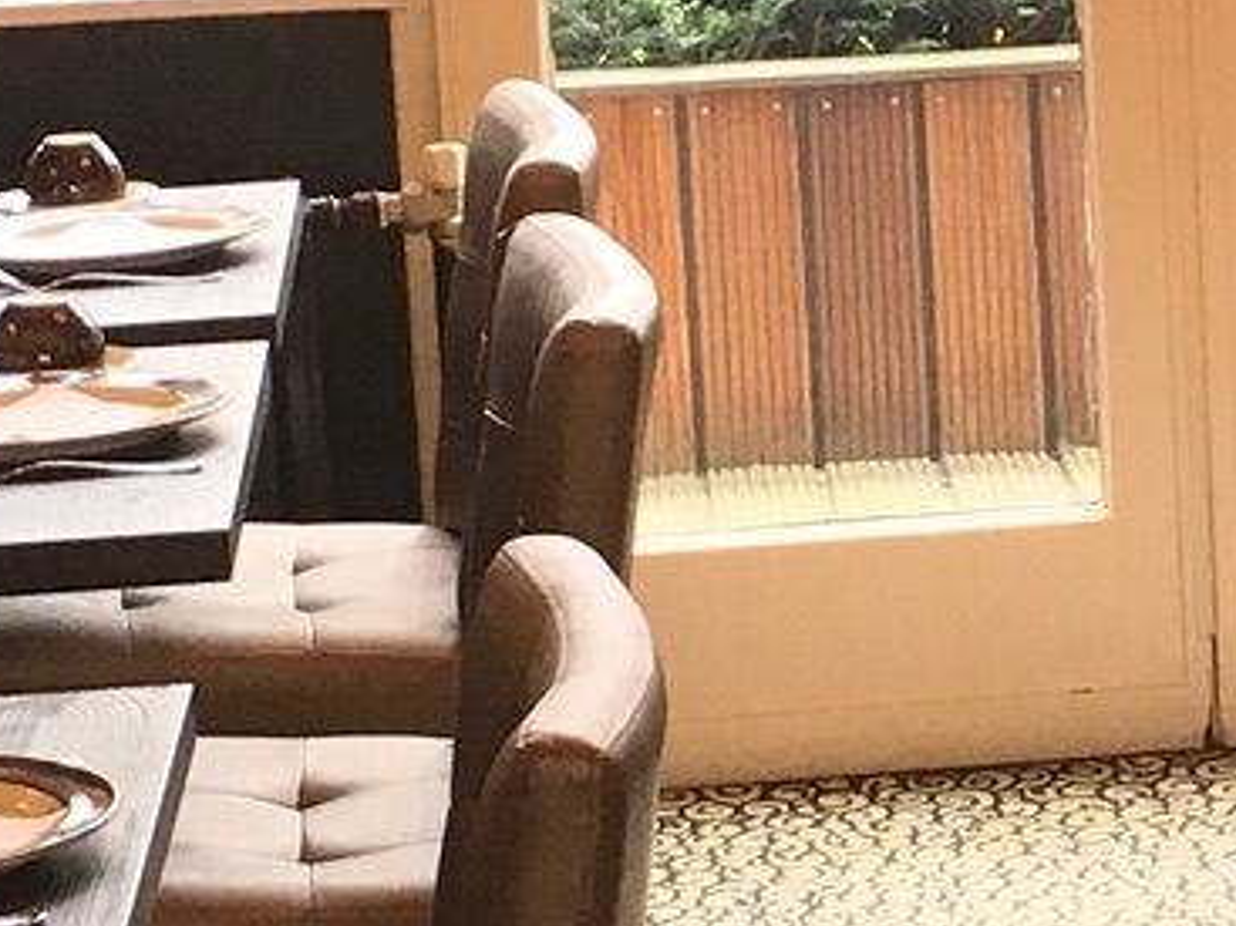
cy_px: 148
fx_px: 5782
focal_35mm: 162
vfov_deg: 9.1
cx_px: 1458
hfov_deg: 12.0
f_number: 2.2
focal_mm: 4.15
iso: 32
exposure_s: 1/33
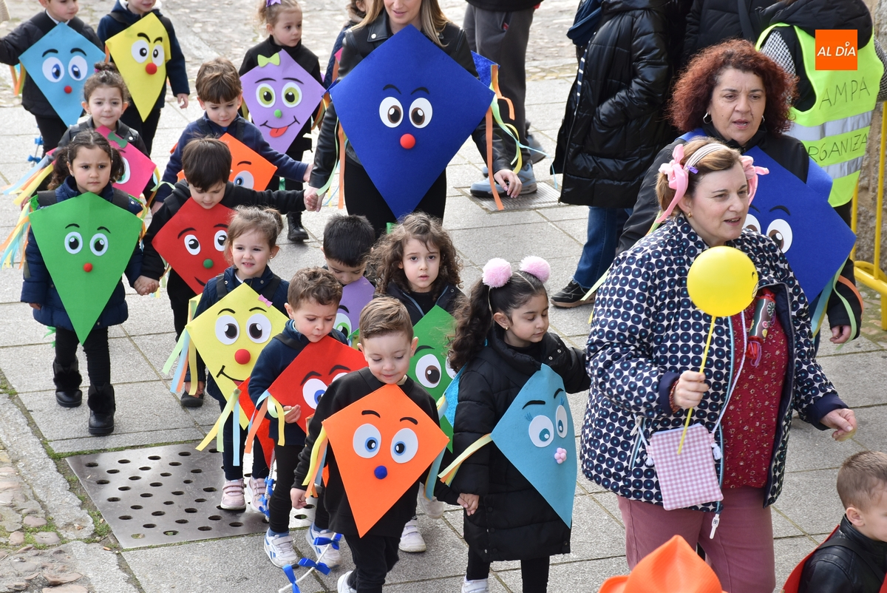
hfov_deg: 16.1
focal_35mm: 128
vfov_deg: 10.8
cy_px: 296
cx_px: 444
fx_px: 3144
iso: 280
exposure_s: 1/250
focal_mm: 85
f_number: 8
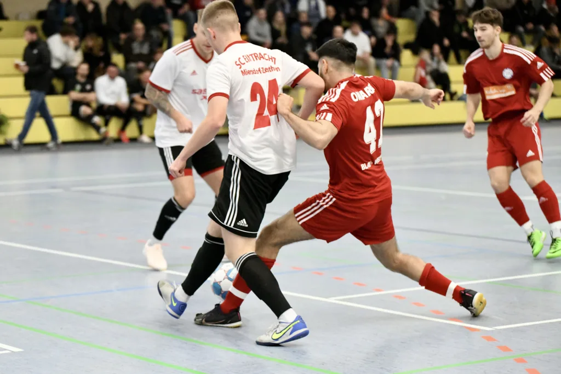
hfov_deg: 22.1
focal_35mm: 92
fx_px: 1434
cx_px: 280
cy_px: 187
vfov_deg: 14.9
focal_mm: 92
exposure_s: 1/1600
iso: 14400
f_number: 2.8
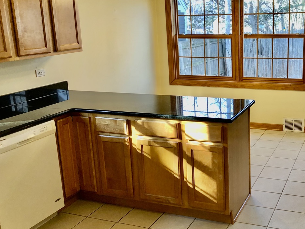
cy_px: 104
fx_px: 379
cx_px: 225
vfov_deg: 33.6
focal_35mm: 43
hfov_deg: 42.6
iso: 25
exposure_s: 1/40
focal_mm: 3.99
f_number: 1.8
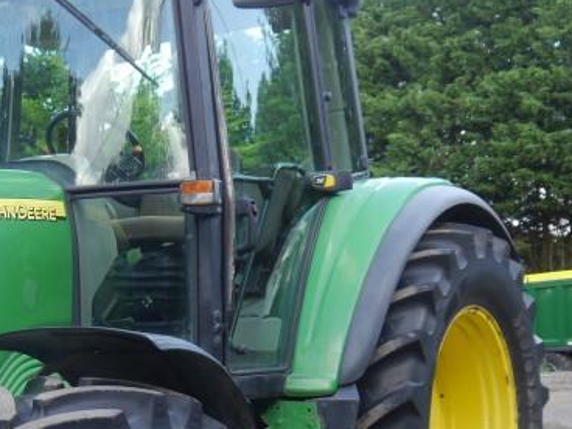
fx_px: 1289
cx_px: -5
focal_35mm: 78
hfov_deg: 23.9
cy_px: 354
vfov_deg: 18.7
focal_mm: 14
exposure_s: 1/125
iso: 160
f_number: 4
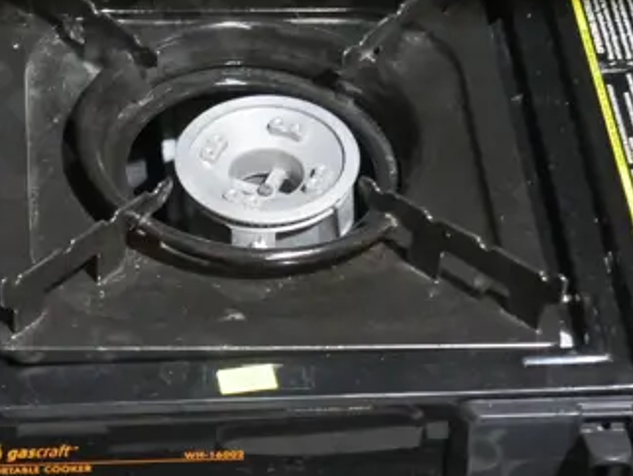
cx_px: -134
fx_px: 2562
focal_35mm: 140
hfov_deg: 13.7
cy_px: 259
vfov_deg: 10.6
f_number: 4.7
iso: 2500
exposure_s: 1/60
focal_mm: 22
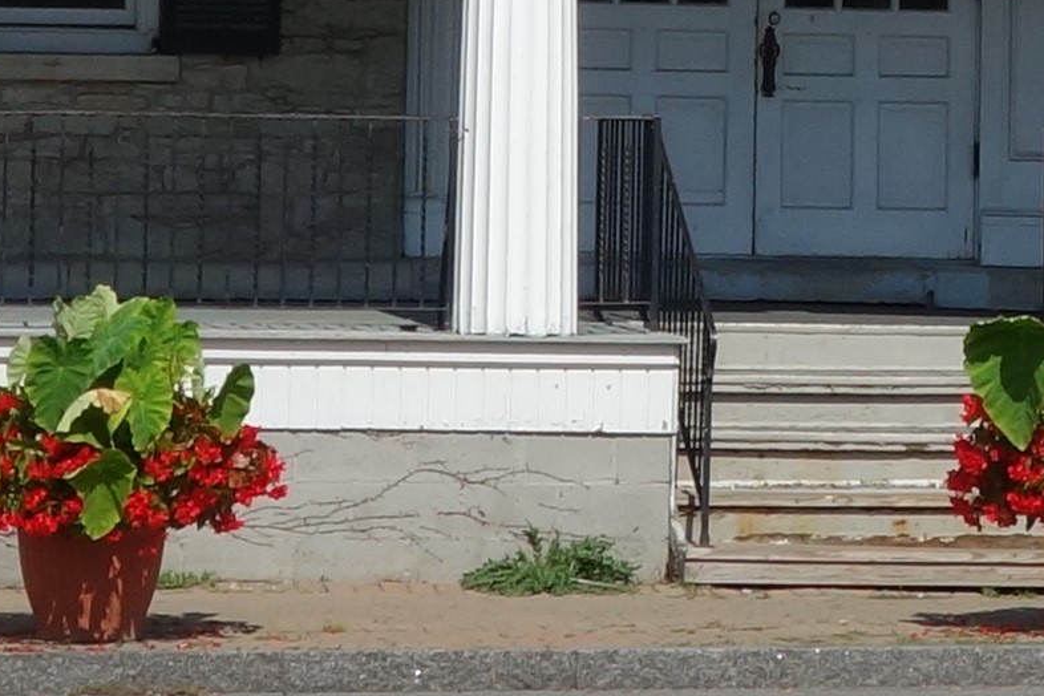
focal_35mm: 260
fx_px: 7539
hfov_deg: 7.9
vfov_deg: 5.1
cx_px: 599
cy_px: -964
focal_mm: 15.45
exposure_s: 1/800
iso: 125
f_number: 5.6
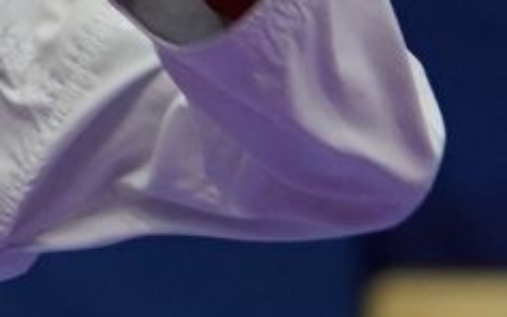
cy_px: 218
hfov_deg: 2.0
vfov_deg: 1.3
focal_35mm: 1029
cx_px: -1053
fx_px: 14215
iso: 1600
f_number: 2.8
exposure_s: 1/1000
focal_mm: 89
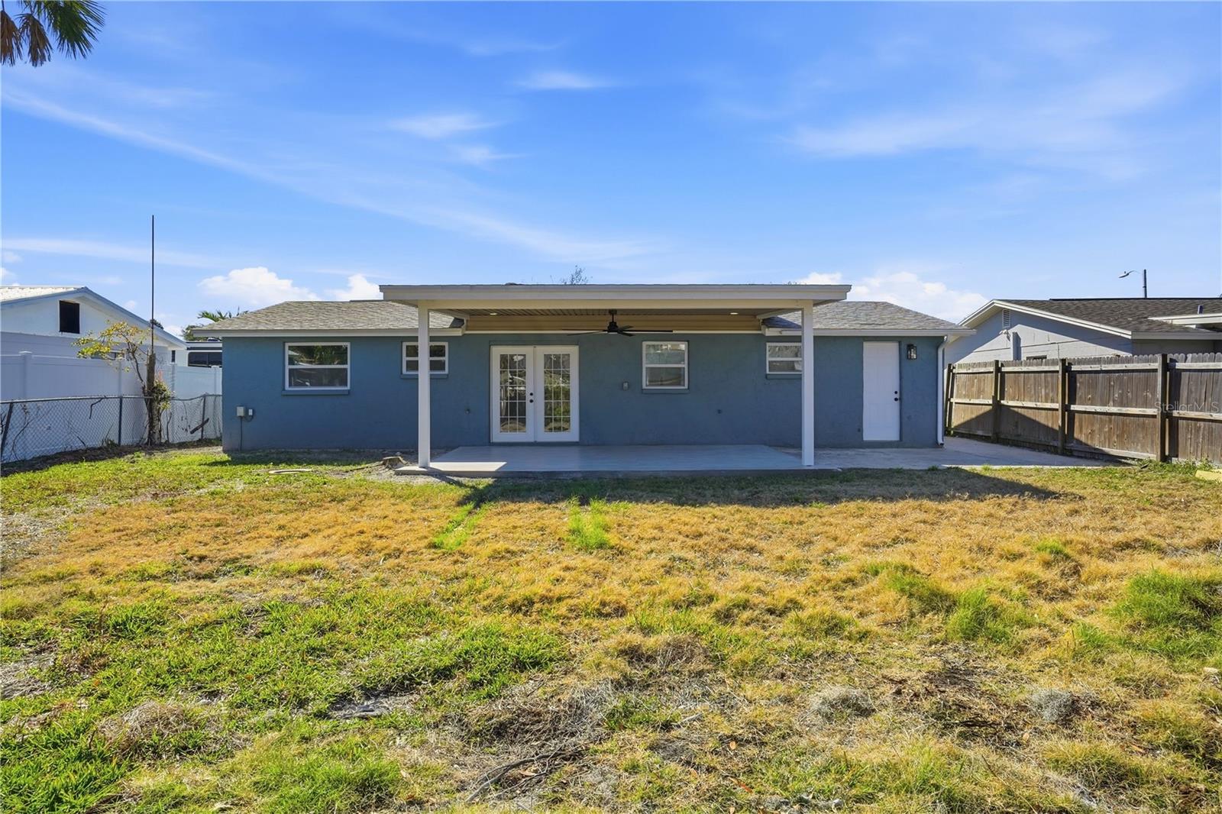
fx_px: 679
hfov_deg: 84.0
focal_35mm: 20
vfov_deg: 61.9
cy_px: 407
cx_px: 611
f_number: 10
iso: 800
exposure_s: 1/8000
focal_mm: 20
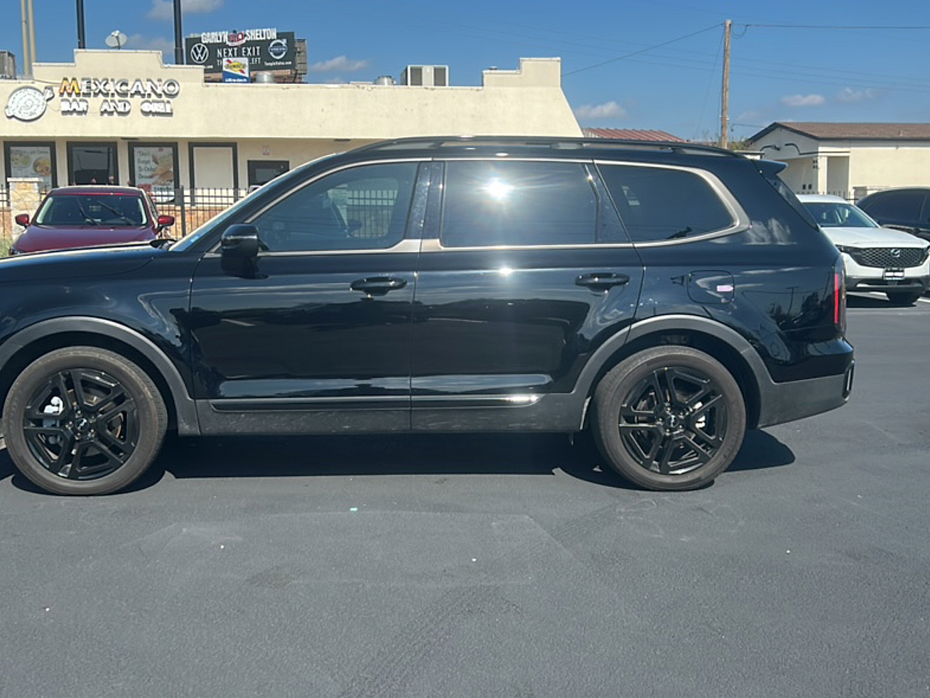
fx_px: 887
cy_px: 335
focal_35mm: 33
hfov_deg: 55.2
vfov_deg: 42.9
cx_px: 414
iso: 64
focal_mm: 5.7
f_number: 1.5
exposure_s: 1/5319
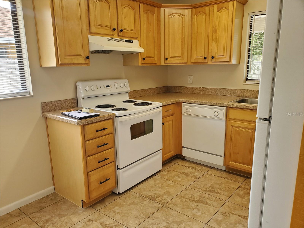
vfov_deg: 53.1
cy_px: 114
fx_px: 228
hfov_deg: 67.3
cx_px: 152
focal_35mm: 26
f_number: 2.4
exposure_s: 1/120
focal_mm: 4.3
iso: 125
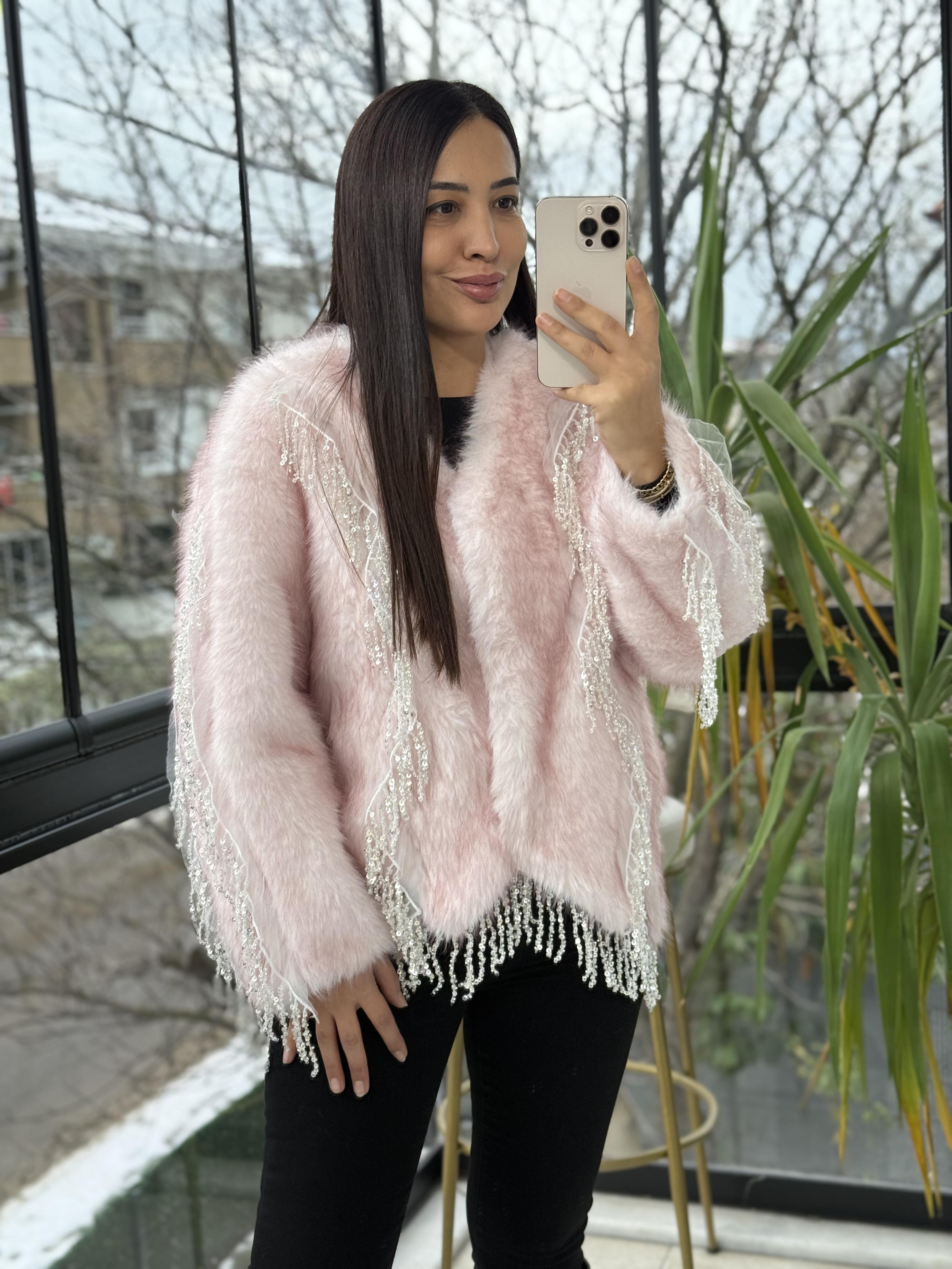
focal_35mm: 48
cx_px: 476
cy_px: 634
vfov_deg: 39.7
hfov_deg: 30.3
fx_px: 1760
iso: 80
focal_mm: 6.76
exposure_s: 1/149
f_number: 1.78
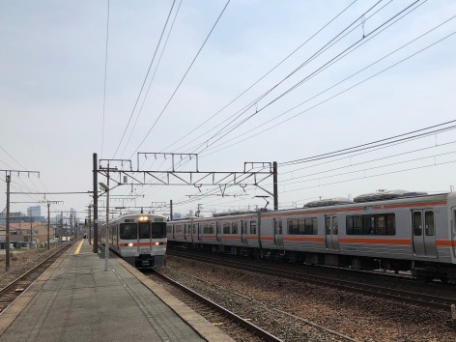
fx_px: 501
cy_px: 215
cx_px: 264
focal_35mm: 38
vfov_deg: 37.5
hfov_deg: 48.8
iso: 20
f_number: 1.8
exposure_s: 1/6897
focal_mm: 3.99
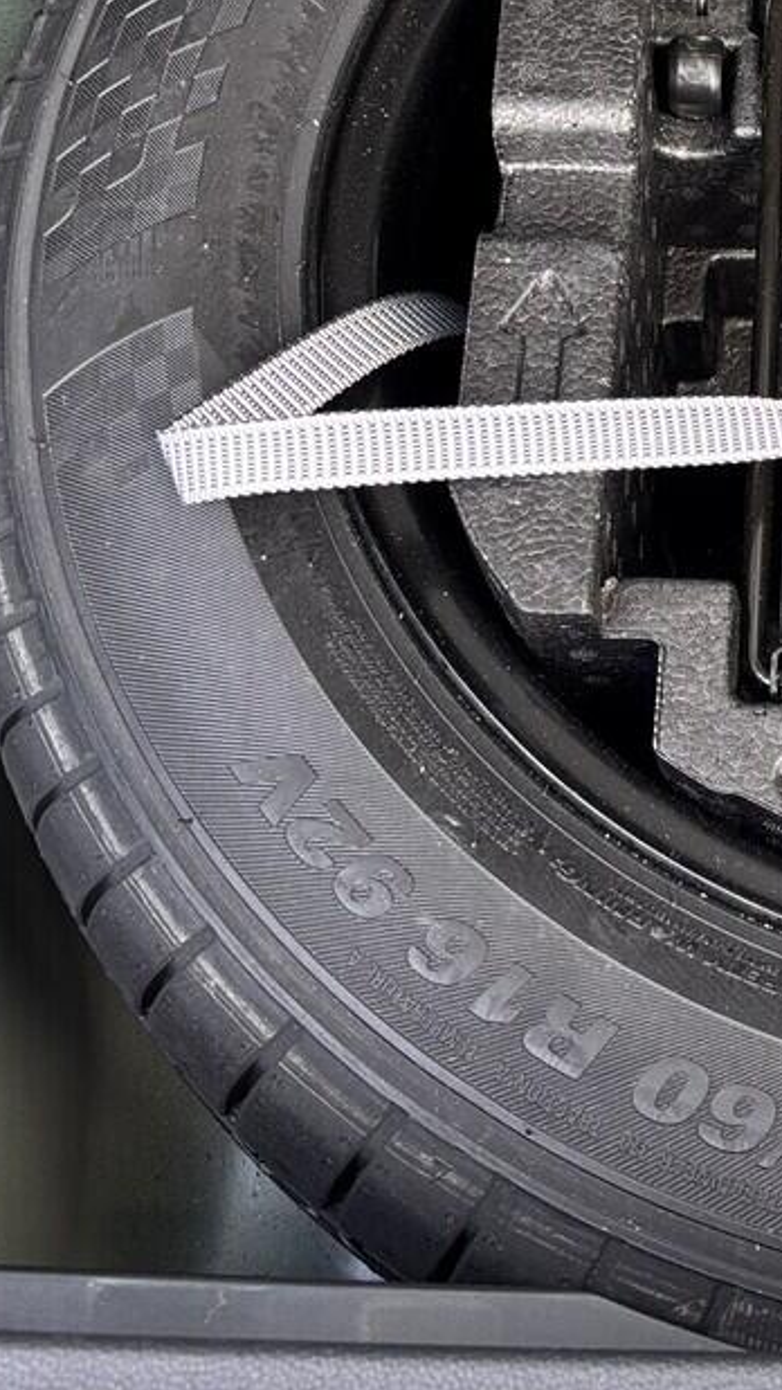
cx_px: 942
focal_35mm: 66
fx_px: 2431
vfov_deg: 31.2
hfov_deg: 17.4
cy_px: 306
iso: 80
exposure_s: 1/121
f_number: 1.6
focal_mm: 5.96
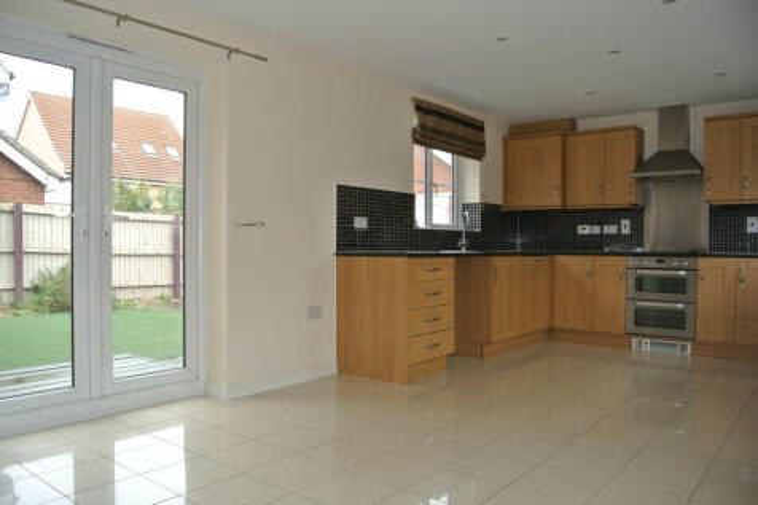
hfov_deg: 67.4
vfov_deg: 47.9
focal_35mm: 27
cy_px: 252
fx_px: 568
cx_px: 379
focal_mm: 10
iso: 250
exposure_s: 1/60
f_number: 3.5
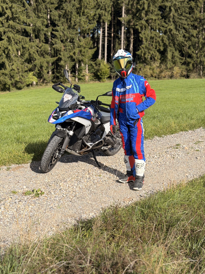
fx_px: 379
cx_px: 102
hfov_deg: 30.3
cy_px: 137
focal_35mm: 48
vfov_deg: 39.7
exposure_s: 1/4098
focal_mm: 6.76
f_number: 1.78
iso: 64
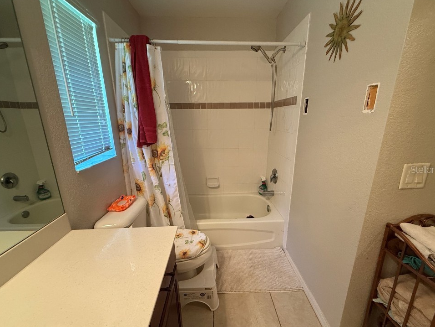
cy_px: 169
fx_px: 188
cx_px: 221
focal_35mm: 15
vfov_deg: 81.7
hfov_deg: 98.2
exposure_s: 1/60
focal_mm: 2.22
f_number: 2.2
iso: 400
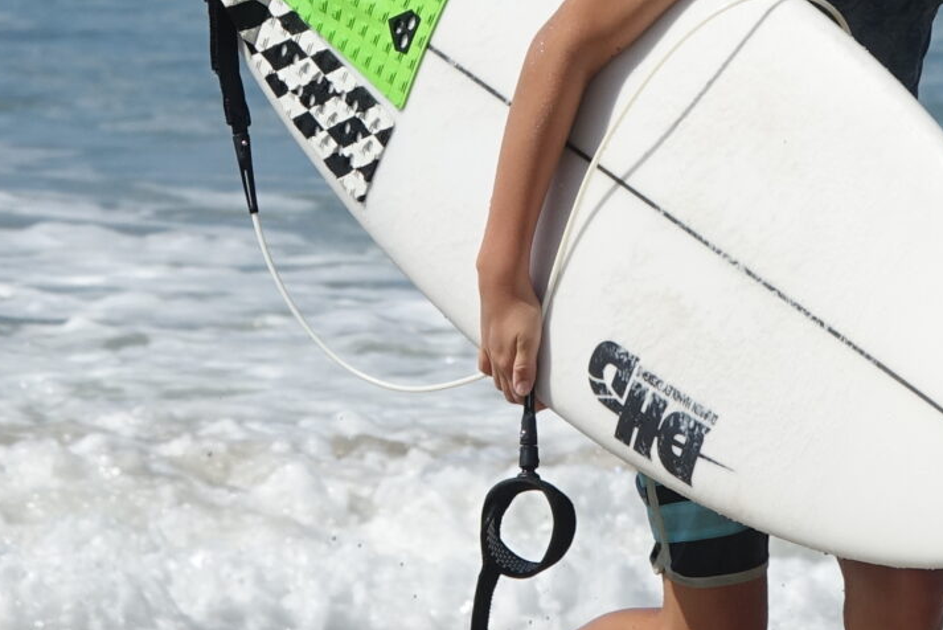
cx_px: 833
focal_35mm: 743
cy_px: -206
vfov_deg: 1.9
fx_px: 19469
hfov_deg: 2.8
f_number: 5
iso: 100
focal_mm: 75.77
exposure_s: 1/1000
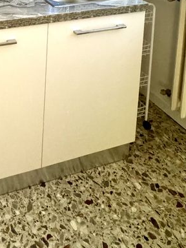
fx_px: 301
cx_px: -23
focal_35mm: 42
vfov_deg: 32.1
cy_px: -85
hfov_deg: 30.4
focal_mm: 2.22
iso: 800
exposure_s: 1/50
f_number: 2.2
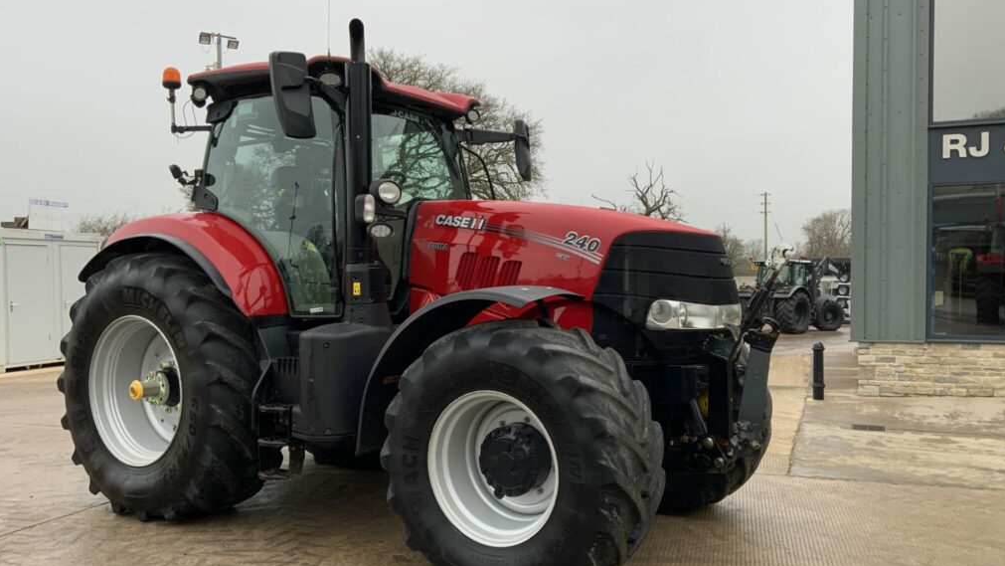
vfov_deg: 36.7
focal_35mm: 32
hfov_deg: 61.0
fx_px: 853
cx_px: 506
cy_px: 308
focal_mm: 3
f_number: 1.8
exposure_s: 1/122
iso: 25
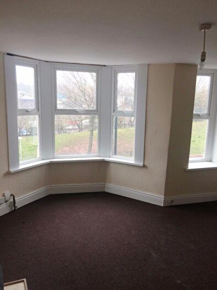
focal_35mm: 29
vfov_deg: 61.6
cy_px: 145
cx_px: 108
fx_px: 242
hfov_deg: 48.2
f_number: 2.2
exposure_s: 1/50
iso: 40
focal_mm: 4.15
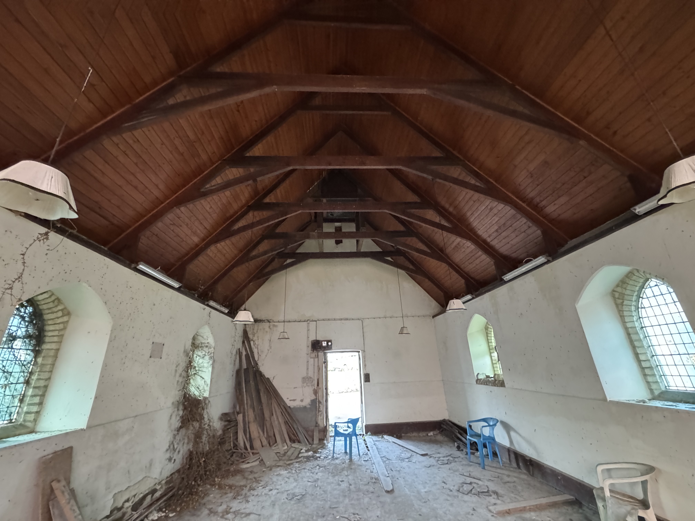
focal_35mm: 14
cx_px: 348
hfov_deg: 102.1
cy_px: 260
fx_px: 281
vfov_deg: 85.7
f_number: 2.2
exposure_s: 1/50
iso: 1250
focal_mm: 2.22
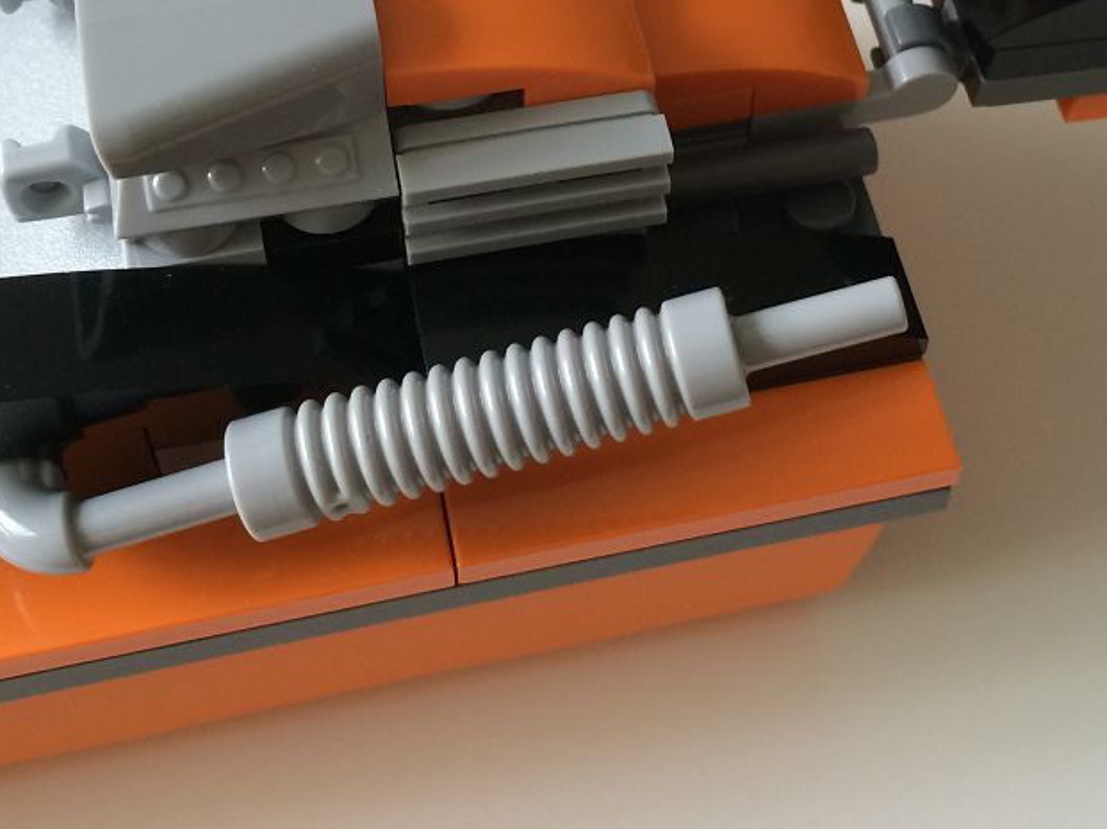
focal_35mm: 61
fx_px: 1950
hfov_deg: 31.6
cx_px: 683
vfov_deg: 23.5
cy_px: 117
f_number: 2.2
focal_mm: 4.15
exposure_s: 1/30
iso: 80
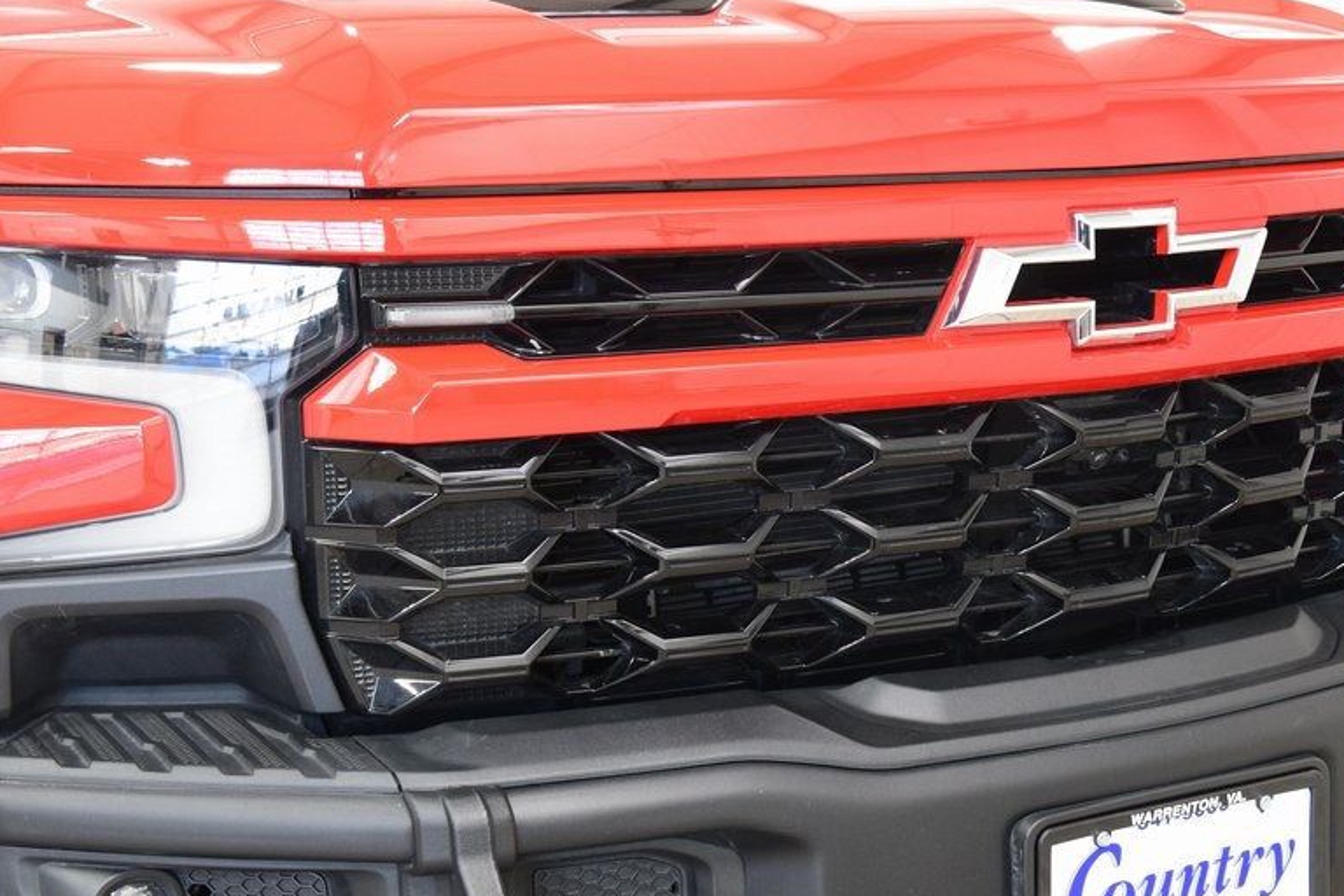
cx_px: 724
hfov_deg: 31.4
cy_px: 556
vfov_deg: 21.2
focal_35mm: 64
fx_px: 2389
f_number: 6.3
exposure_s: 1/15
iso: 1600
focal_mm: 32
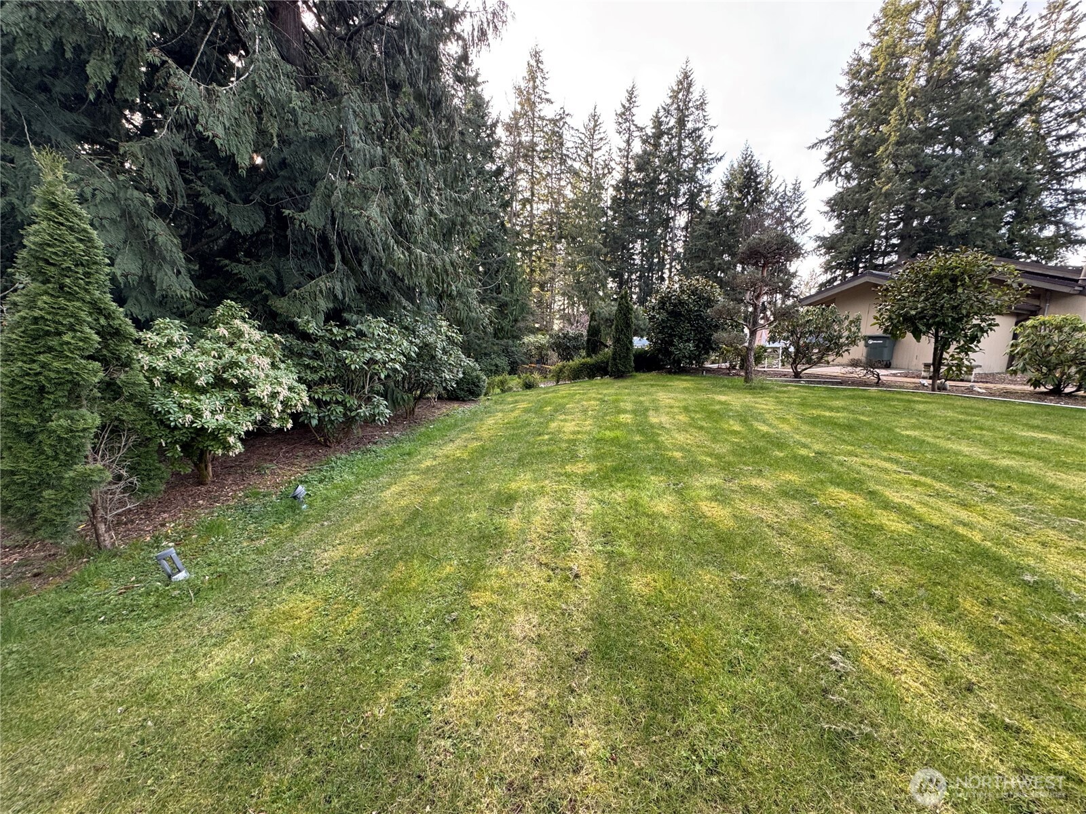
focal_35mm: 14
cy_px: 407
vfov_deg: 85.7
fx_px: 439
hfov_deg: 102.1
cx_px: 543
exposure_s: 1/99
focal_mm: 2.22
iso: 80
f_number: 2.2
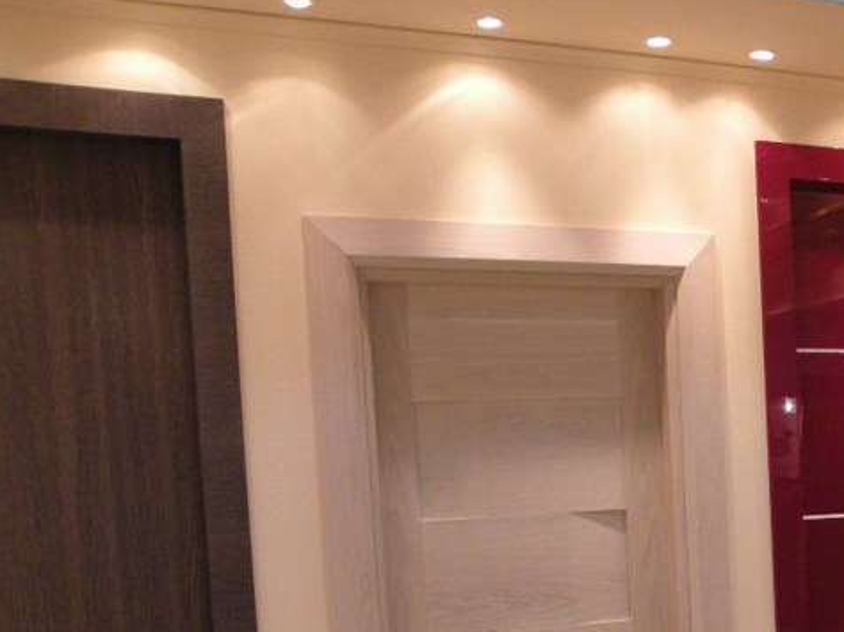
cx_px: 846
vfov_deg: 24.5
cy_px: 632
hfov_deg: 31.3
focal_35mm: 57
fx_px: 1389
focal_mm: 4.7
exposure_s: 1/60
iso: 235
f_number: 2.8
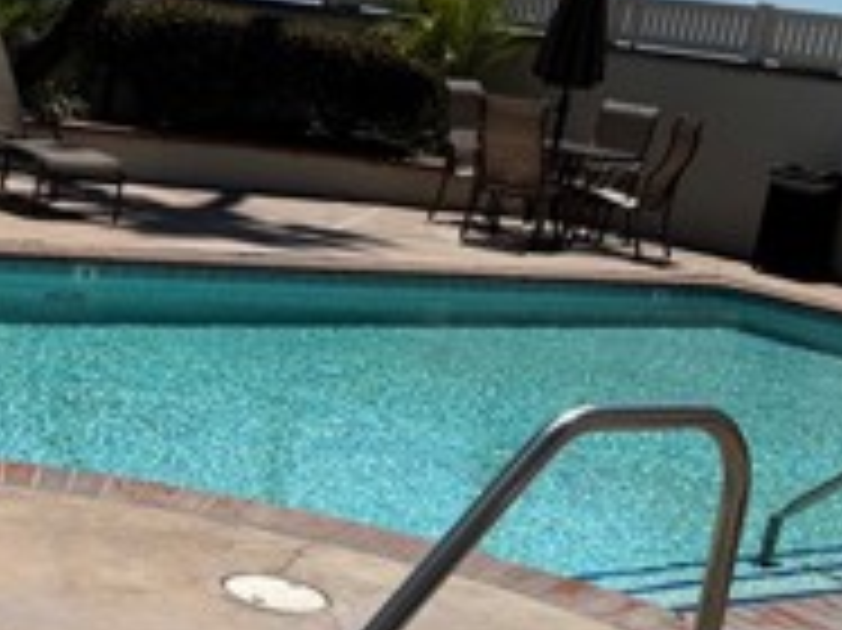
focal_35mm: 82
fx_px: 1993
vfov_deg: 17.8
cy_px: 508
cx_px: 234
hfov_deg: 23.7
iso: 80
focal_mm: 6.76
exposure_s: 1/9091
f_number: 1.78
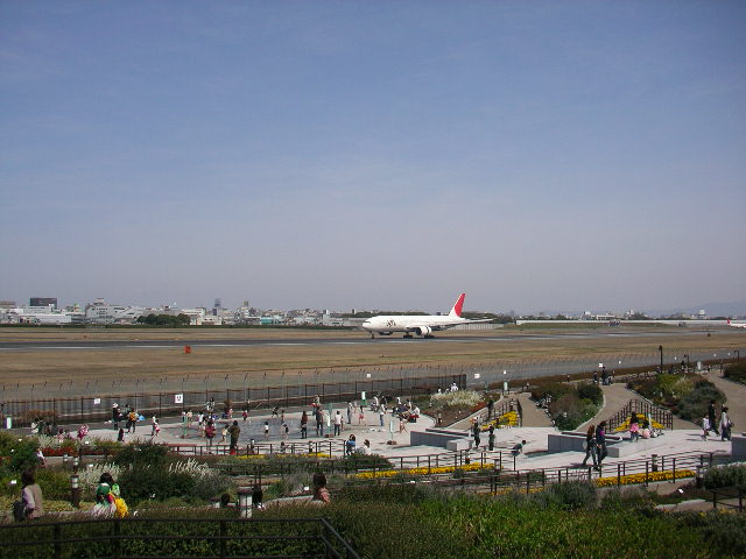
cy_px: 280
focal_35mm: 37
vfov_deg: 38.7
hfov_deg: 50.1
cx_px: 373
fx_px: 797
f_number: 6.9
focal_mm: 5.7
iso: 50
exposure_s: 1/800
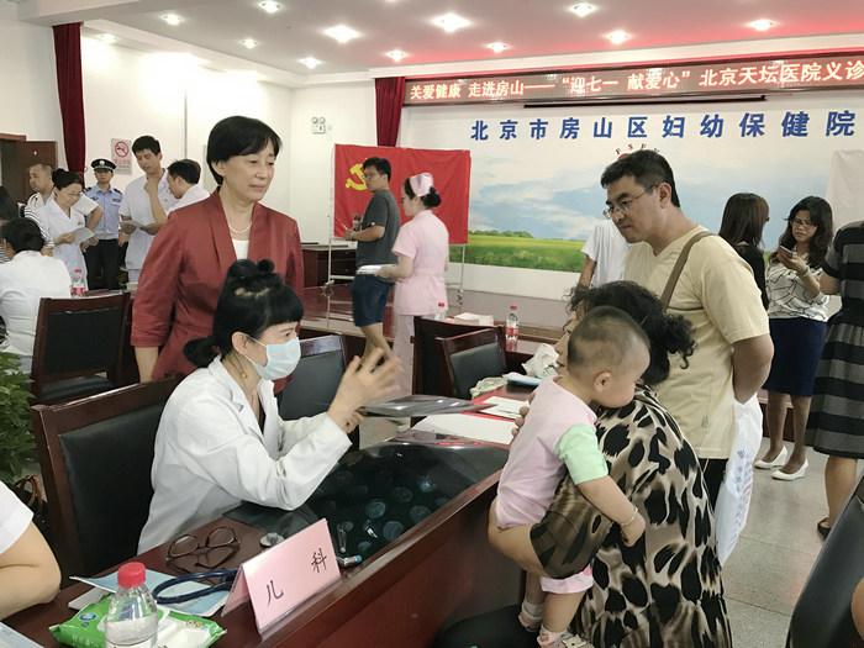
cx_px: 432
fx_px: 699
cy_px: 324
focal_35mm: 28
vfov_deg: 49.7
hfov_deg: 63.4
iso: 40
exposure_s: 1/17
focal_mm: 3.99
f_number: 1.8
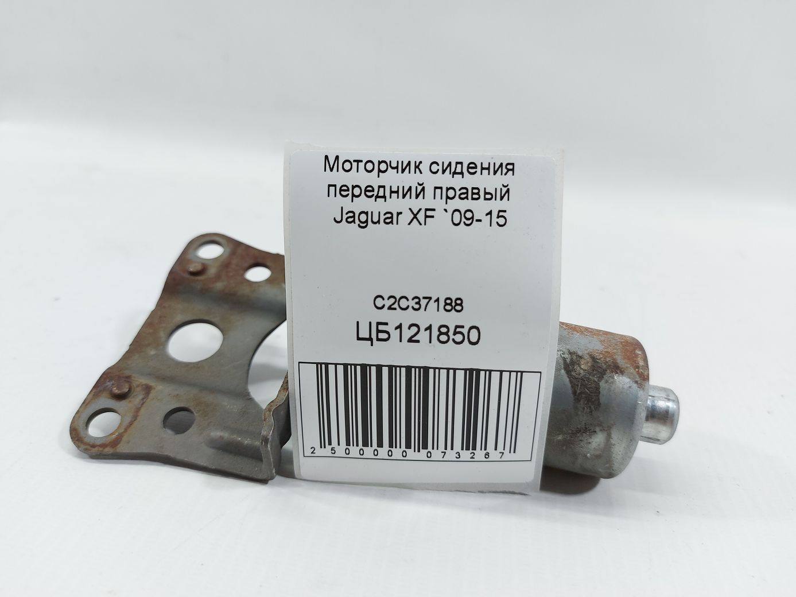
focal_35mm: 24
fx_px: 552
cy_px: 298
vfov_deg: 56.8
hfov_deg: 71.6
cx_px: 398
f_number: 1.8
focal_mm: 5.23
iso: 50
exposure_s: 1/50
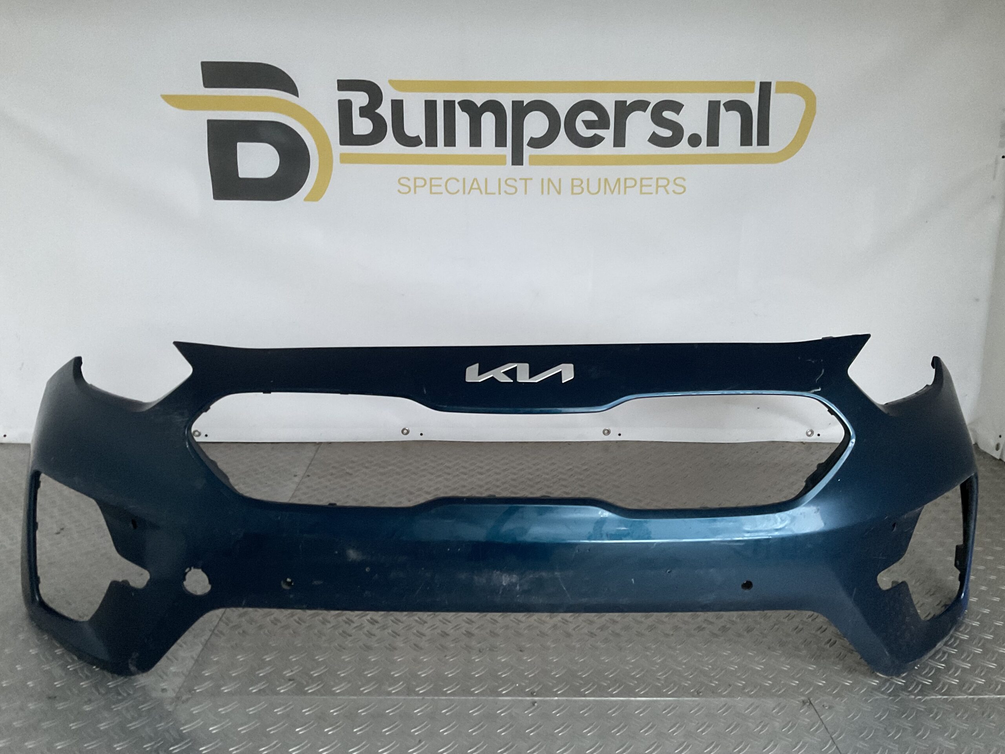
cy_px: 377
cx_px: 502
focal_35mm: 29
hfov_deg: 61.7
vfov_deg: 48.2
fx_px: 842
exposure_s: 1/25
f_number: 1.8
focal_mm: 3
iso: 320
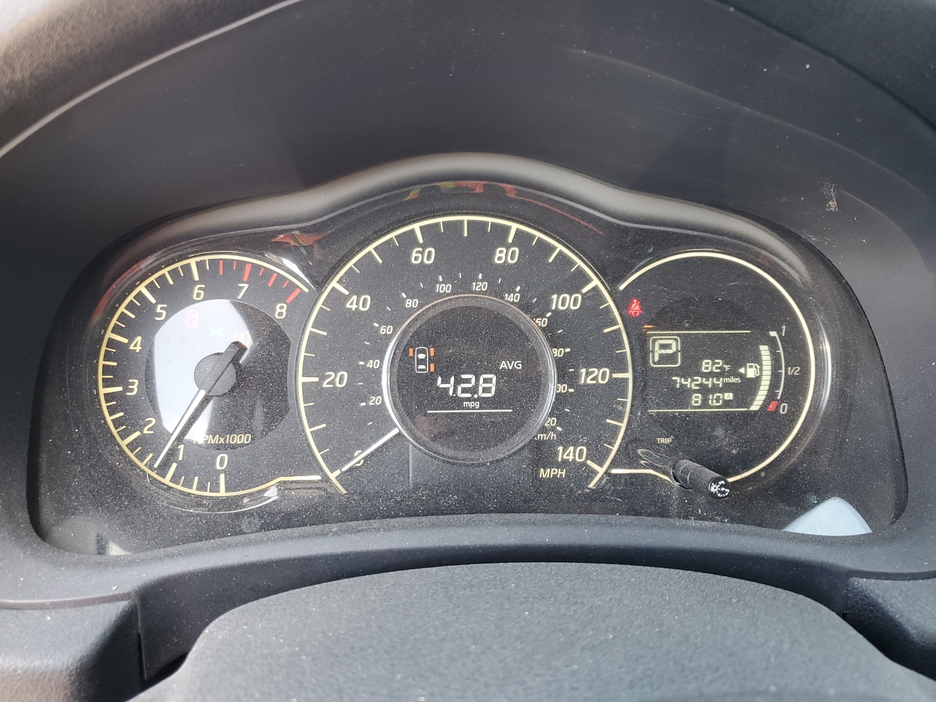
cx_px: 468
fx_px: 703
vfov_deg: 53.1
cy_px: 351
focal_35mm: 26
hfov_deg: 67.3
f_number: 1.5
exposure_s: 1/60.2
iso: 65
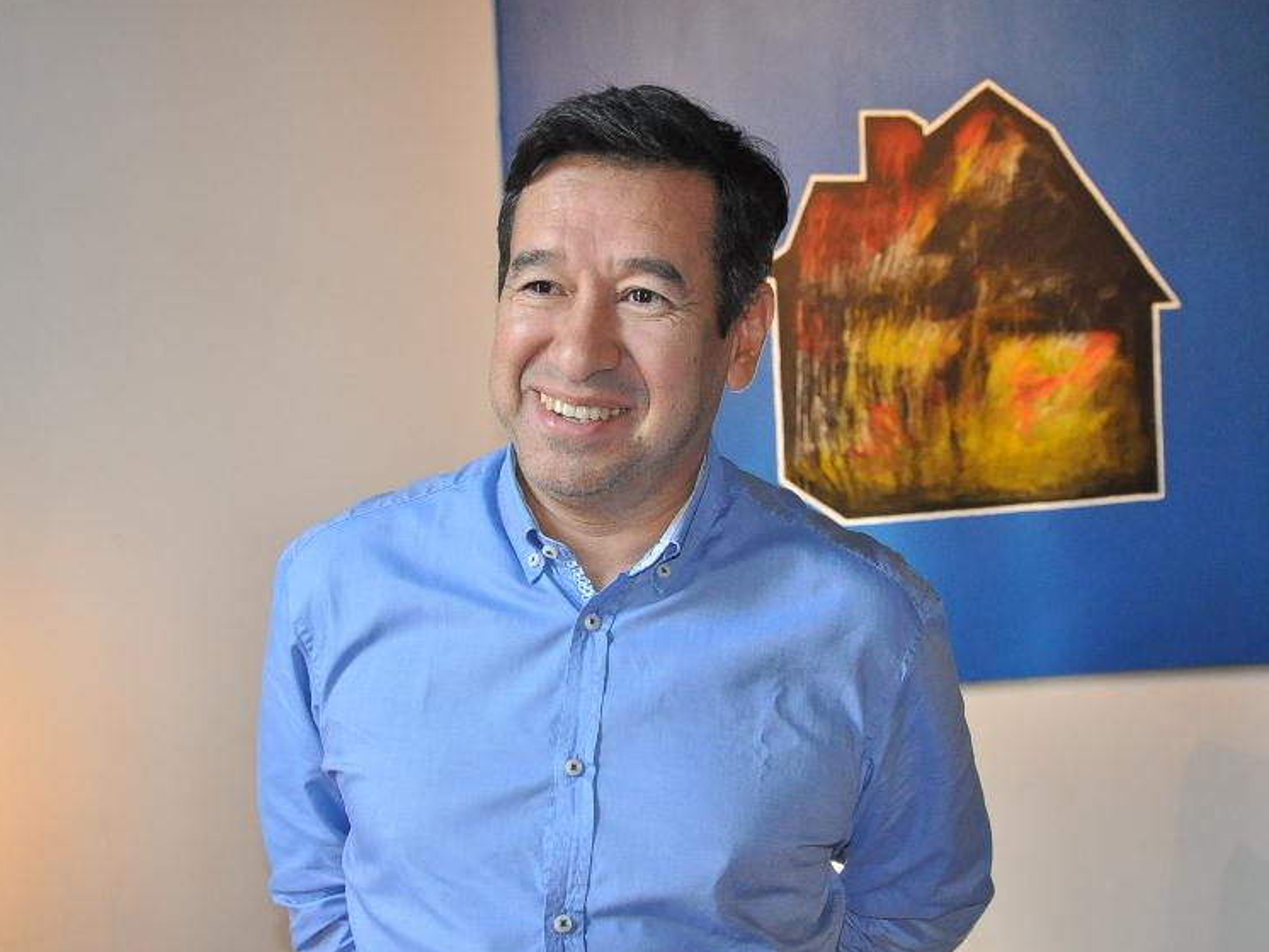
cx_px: 638
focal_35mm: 53
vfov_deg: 27.5
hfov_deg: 36.2
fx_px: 1944
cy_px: 474
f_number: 5.6
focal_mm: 32
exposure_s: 1/200
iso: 2500
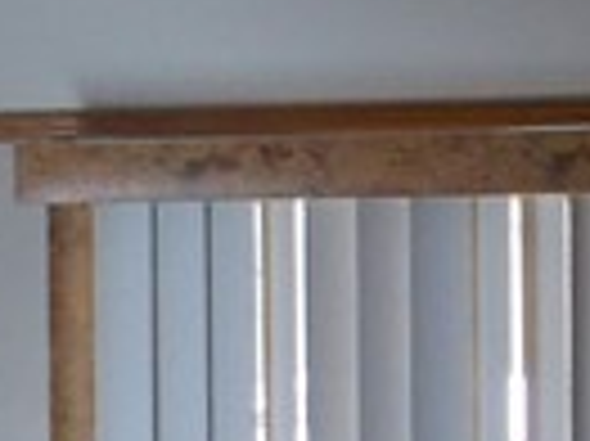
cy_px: 576
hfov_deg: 8.6
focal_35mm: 227
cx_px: 761
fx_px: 3865
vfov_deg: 6.5
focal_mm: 4.1
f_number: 3.3
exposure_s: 1/40
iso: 80
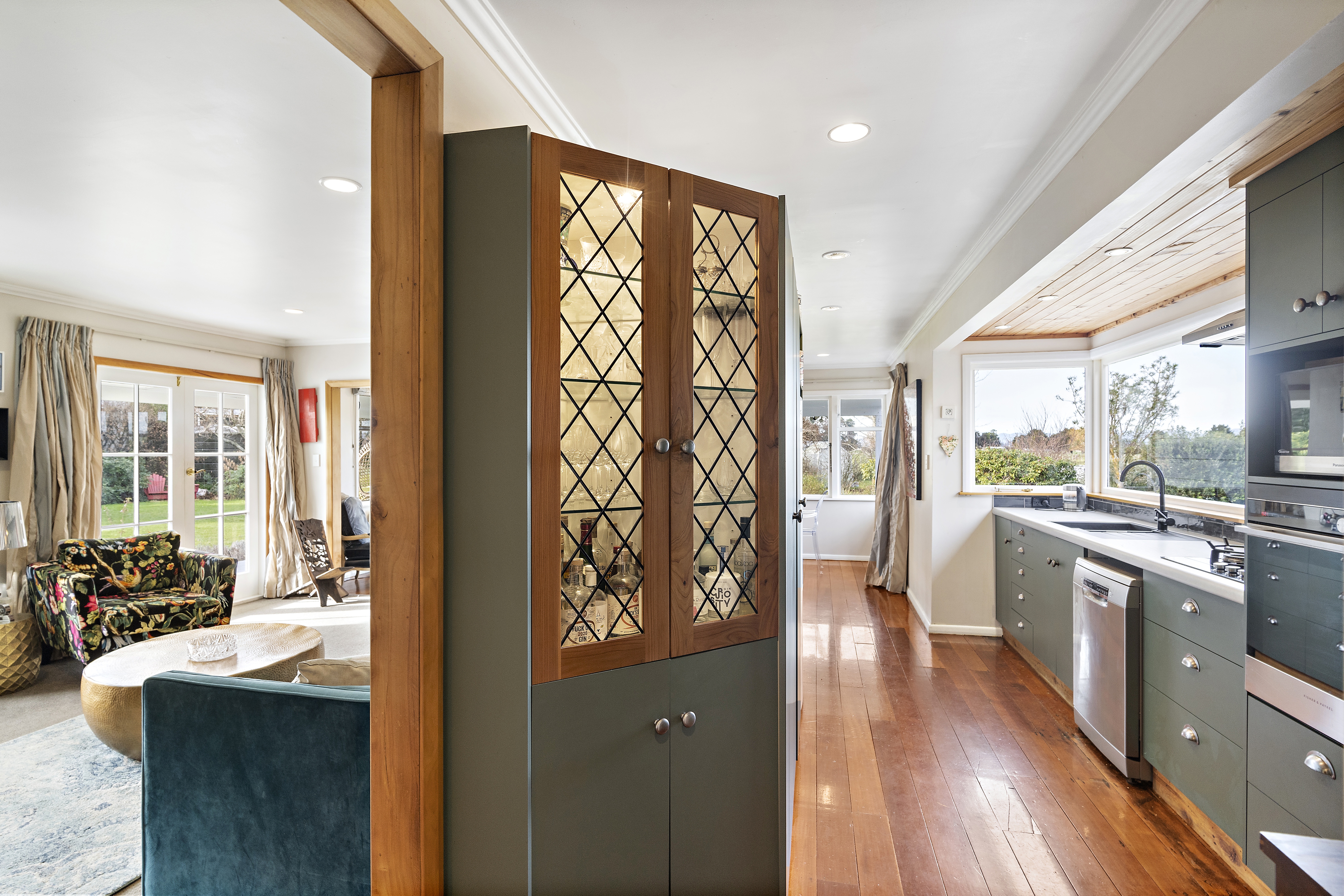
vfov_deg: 67.4
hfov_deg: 90.0
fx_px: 672
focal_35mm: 18
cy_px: 448
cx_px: 672
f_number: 5
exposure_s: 1/13
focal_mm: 18
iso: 500
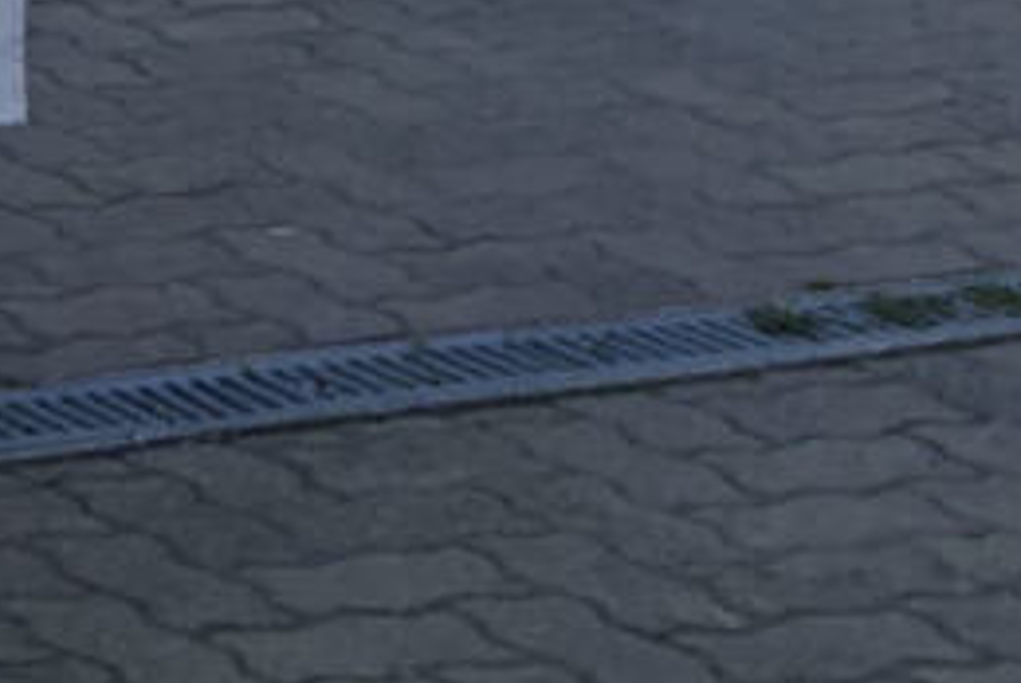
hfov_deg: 9.5
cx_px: -1854
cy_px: -1193
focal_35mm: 179
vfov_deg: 7.1
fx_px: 5082
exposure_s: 1/422
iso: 20
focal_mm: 4
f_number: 1.8
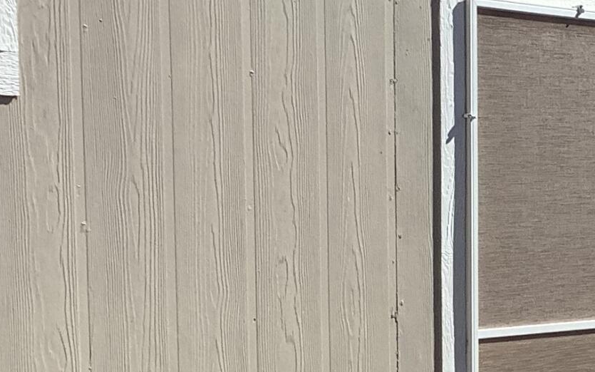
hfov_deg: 17.4
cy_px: 391
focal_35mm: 118
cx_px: 528
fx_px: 1914
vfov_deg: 11.0
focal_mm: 3.3
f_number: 2.4
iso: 25
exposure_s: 1/2632
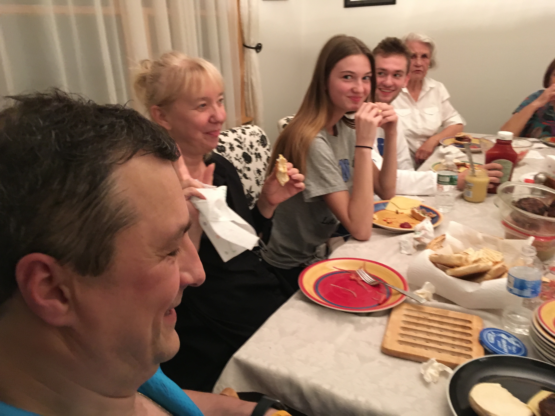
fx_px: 465
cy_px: 208
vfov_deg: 48.2
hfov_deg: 61.7
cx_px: 278
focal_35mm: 29
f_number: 2.2
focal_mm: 4.15
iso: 400
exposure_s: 1/15
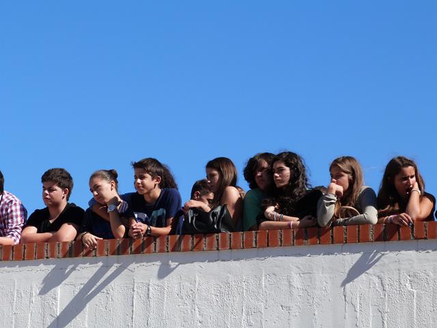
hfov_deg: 14.1
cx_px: 218
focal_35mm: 140
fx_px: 1767
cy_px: 164
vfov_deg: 10.6
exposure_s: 1/400
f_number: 5.6
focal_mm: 25.4
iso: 100
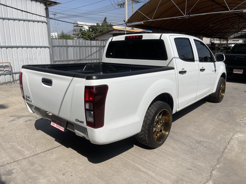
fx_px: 178
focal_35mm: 25
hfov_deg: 69.4
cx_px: 123
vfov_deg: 54.9
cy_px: 92
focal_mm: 5.1
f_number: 1.6
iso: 32
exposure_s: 1/6579
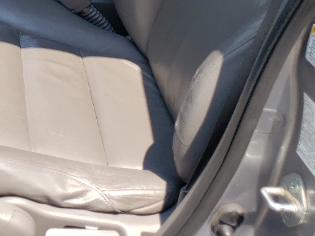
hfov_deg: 22.7
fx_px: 737
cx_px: -35
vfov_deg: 17.0
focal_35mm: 81
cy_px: -80
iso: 50
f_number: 1.5
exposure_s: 1/1000
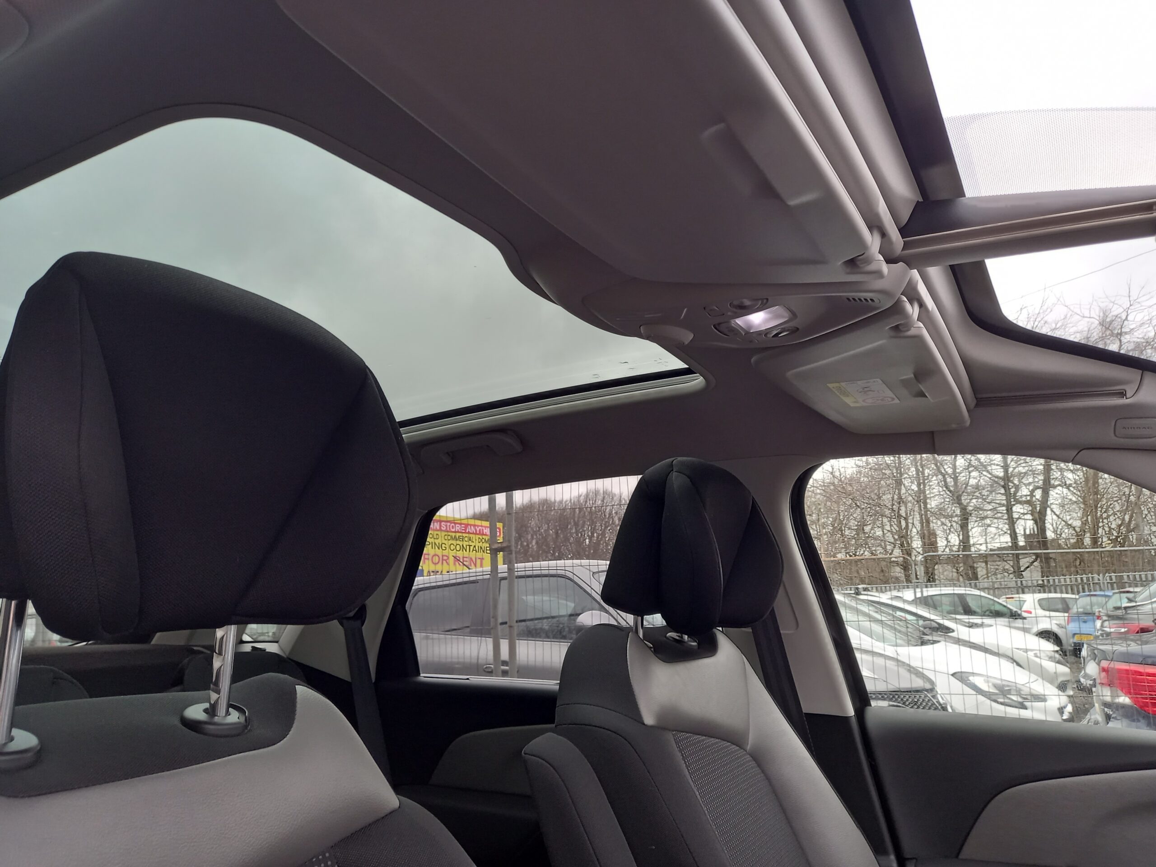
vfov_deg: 54.9
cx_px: 578
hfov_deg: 69.4
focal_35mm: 25
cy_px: 434
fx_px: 835
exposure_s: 1/60
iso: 100
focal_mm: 4.6
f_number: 2
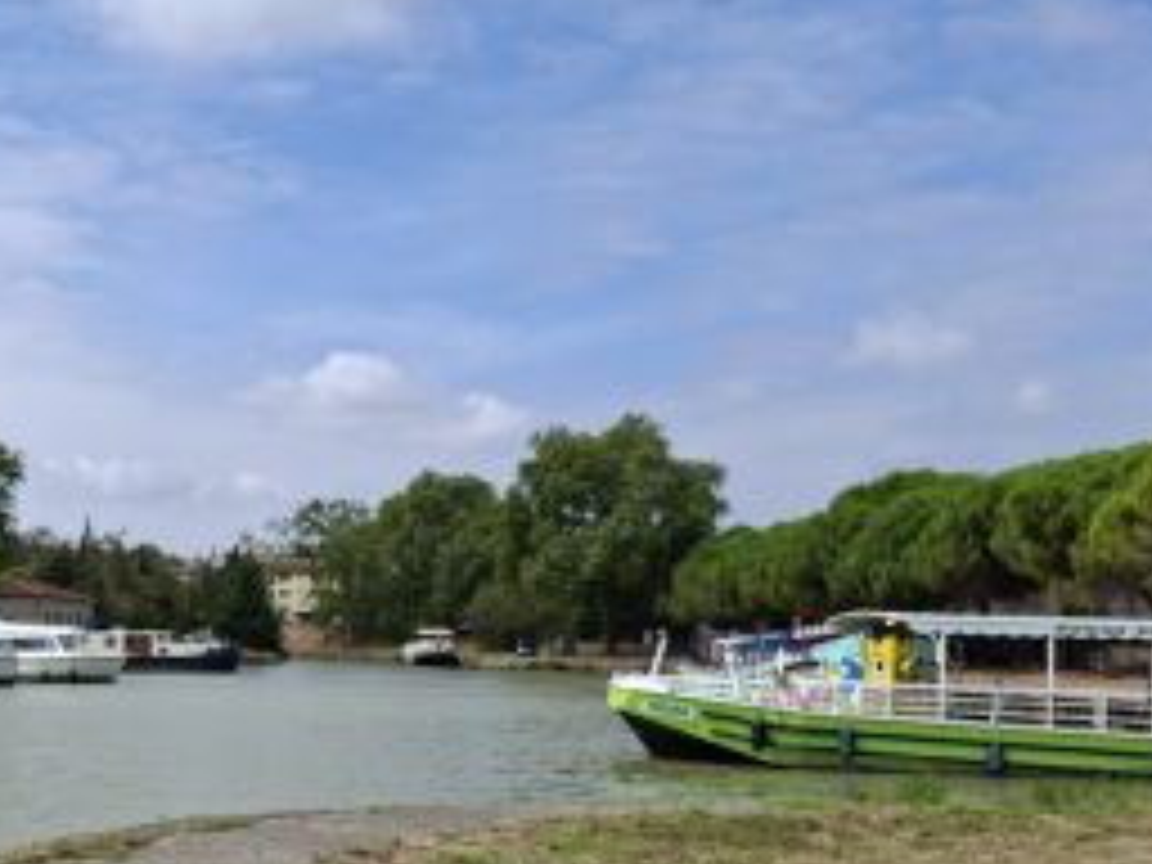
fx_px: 1498
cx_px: 148
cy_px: 650
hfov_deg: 39.5
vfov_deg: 31.6
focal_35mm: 45
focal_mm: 5.54
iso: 50
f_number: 1.8
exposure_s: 1/2183
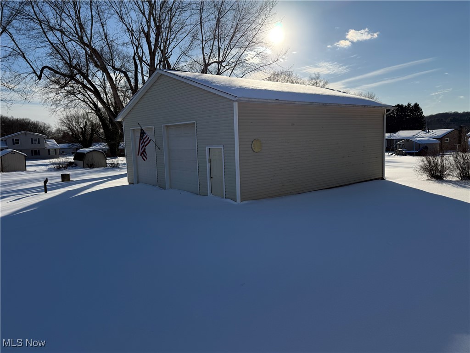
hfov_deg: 71.6
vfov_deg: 56.8
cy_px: 176
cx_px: 235
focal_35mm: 24
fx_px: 326
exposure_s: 1/10309
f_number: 1.78
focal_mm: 6.76
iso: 100
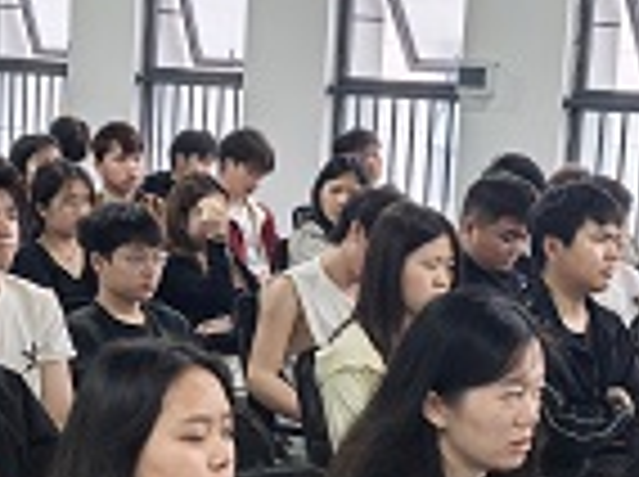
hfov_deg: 17.7
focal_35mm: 111
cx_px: 243
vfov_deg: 13.3
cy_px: 340
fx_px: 2046
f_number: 4
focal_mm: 6.98
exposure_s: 1/33.3
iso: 800
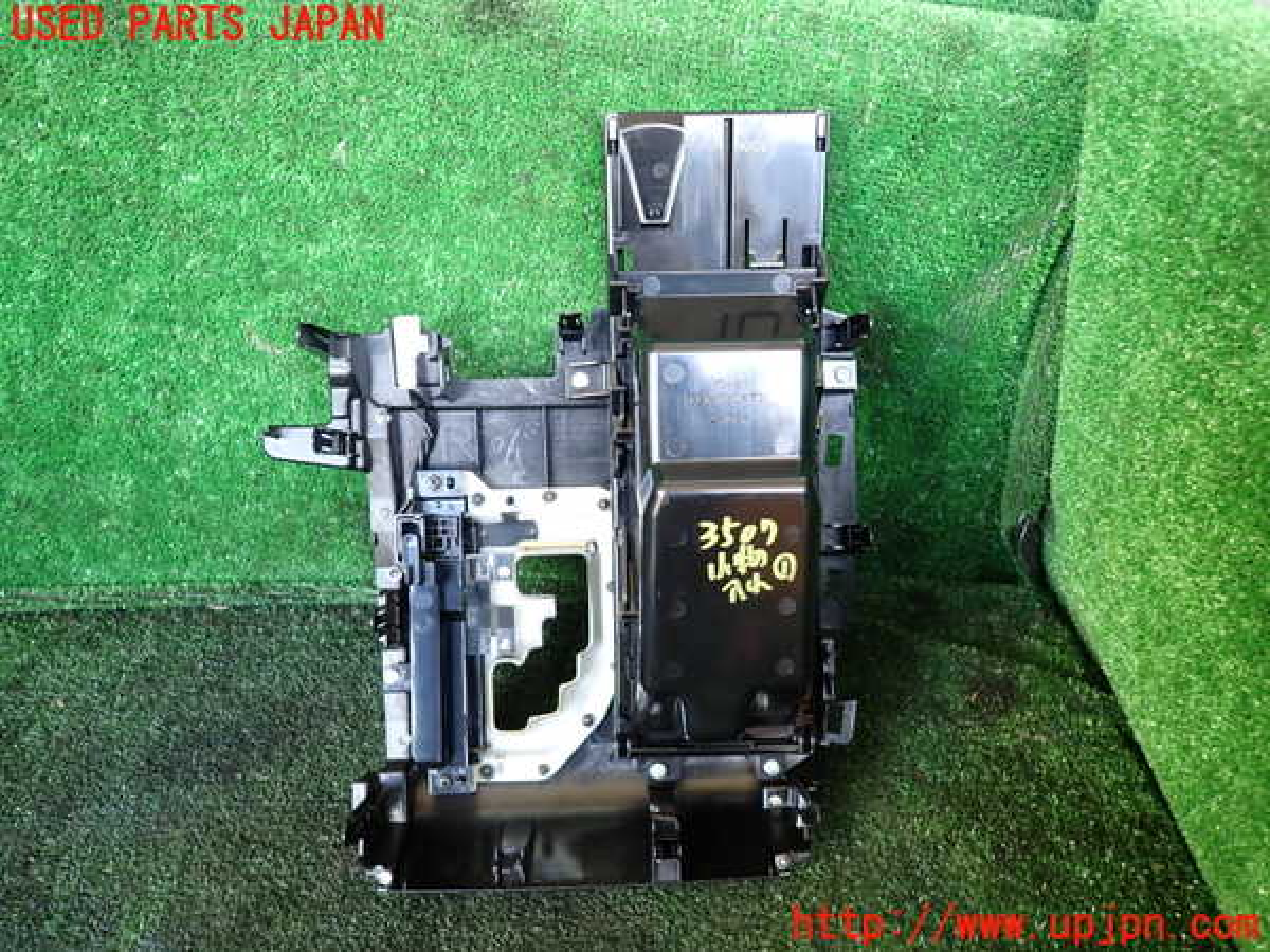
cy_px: 476
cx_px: 635
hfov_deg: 69.4
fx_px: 917
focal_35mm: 25
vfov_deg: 54.9
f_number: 2
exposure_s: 1/50
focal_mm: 4.5
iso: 200
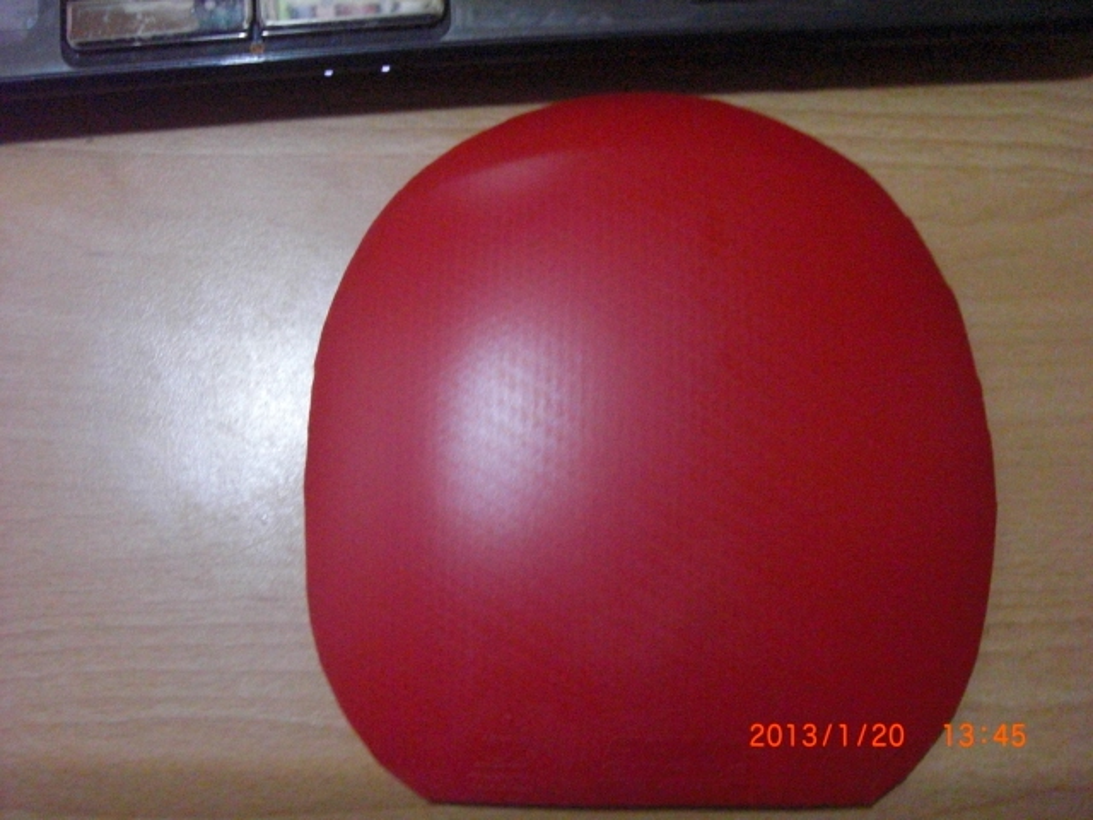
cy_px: 410
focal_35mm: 38
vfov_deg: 37.7
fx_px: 1200
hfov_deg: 49.0
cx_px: 546
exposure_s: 1/30
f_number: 2.7
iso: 800
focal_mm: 6.2
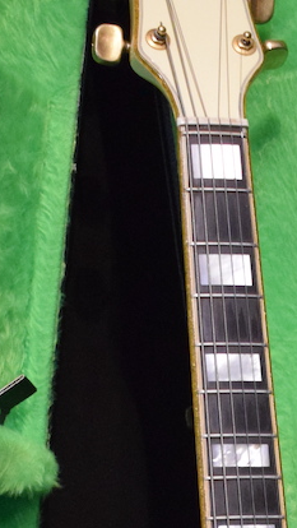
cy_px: 763
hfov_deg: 8.2
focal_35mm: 148
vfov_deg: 13.7
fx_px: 2071
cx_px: 236
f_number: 4
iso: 3200
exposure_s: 1/60
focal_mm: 26
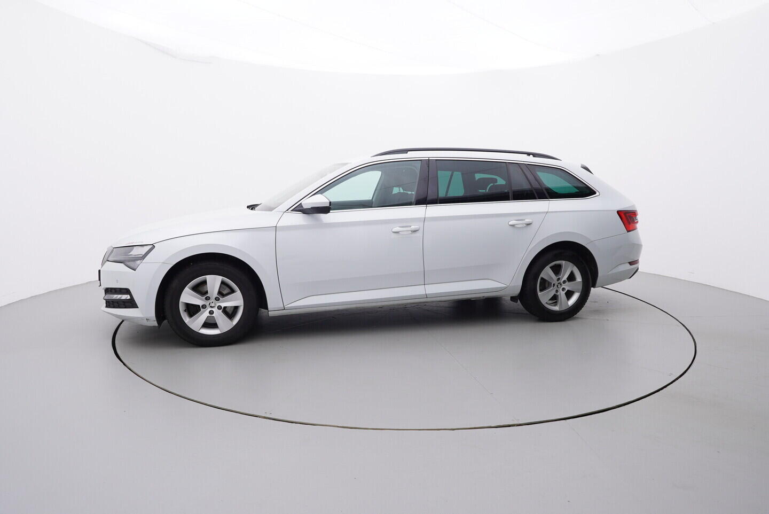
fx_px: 481
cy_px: 257
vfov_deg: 56.2
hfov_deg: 77.3
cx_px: 384
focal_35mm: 22
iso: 200
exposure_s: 1/80
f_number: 5
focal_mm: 15
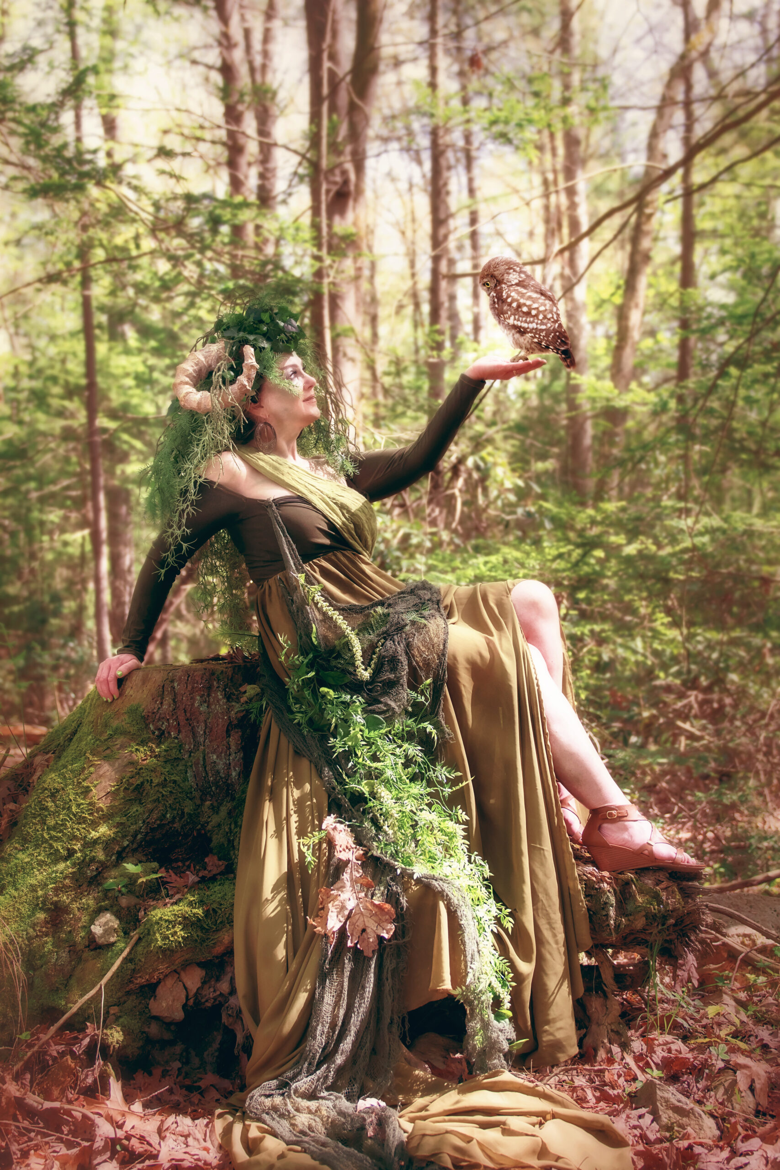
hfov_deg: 30.9
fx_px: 1413
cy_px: 585
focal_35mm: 44
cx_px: 390
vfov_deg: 45.0
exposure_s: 1/1500
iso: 500
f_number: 2.8
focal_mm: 29
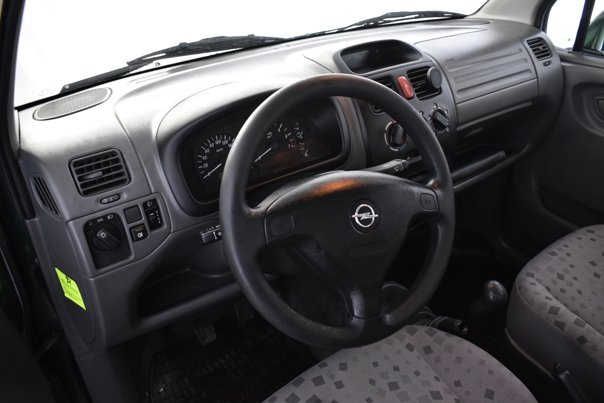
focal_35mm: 30
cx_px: 302
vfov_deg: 43.6
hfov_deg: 61.9
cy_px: 202
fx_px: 503
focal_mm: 20
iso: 1250
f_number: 5
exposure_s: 1/10
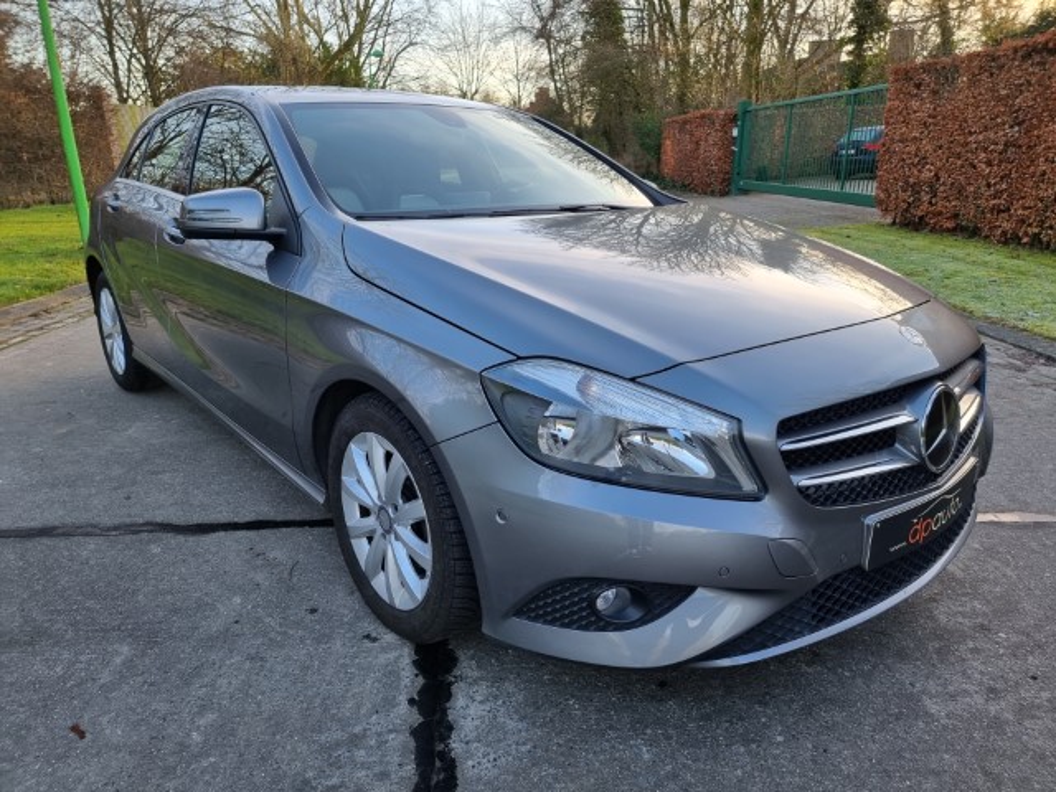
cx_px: 528
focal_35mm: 24
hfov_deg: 71.6
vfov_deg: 56.8
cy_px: 396
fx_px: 732
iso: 50
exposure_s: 1/100
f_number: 1.8
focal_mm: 6.7
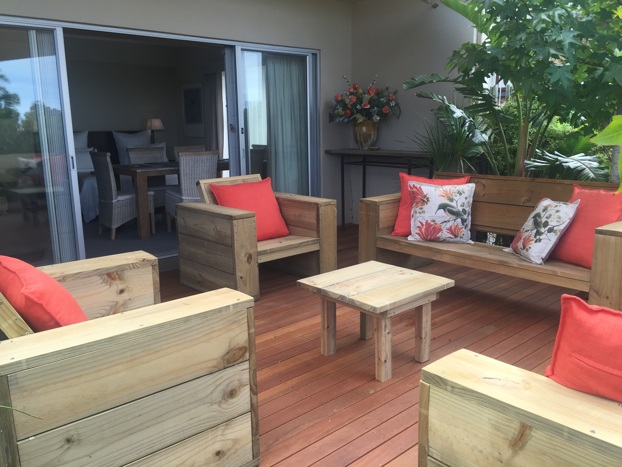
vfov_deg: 48.2
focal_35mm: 29
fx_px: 521
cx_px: 311
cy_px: 234
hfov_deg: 61.7
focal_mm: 4.15
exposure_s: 1/190
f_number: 2.2
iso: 32
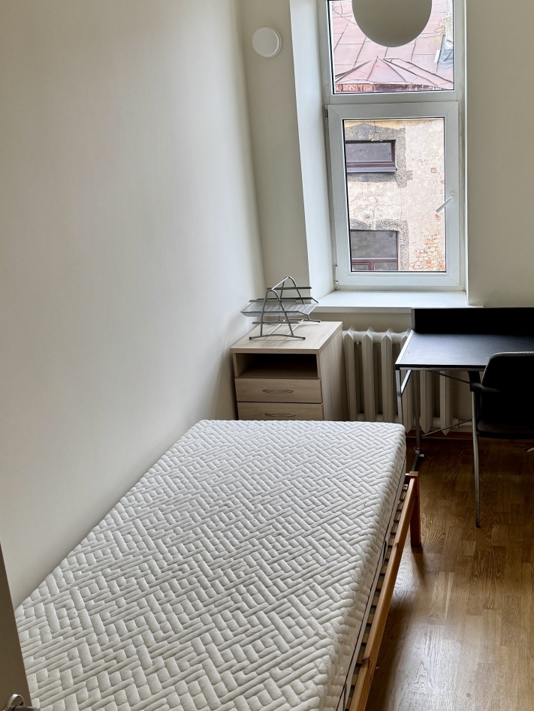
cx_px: 407
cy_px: 342
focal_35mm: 38
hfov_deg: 36.8
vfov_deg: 48.9
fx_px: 781
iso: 125
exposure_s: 1/50
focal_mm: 6.76
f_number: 1.78
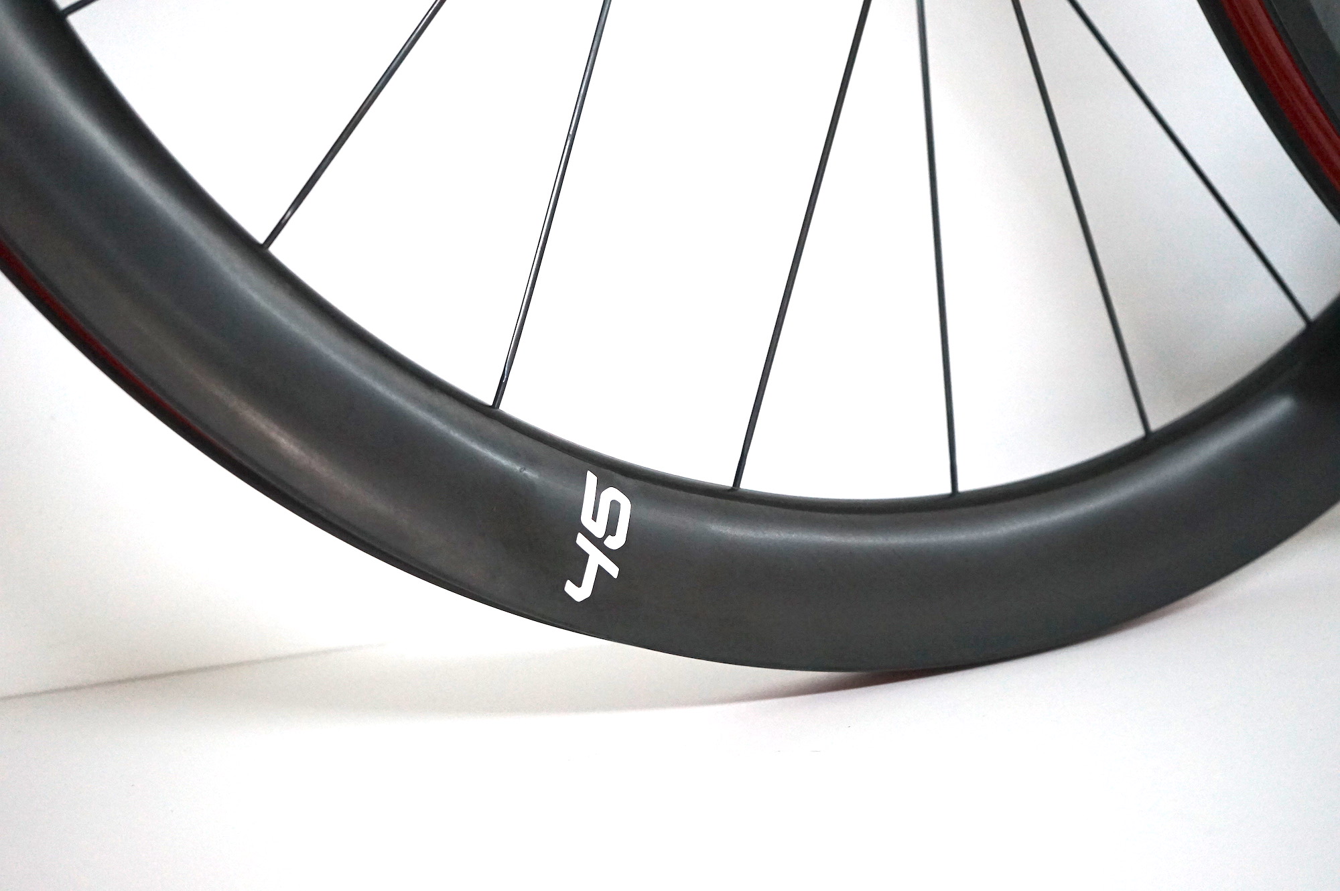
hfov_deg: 33.4
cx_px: 670
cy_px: 446
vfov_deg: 22.6
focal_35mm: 60
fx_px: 2231
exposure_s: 1/160
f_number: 5.6
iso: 3200
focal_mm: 60
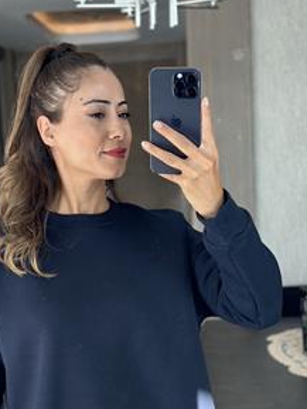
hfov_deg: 17.5
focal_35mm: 84
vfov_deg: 22.9
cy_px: 341
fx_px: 993
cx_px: 79
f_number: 1.78
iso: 80
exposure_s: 1/188
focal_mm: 6.86
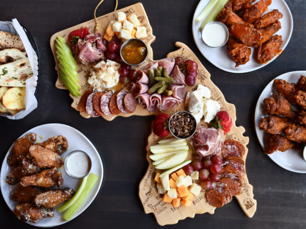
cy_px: 116
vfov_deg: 35.9
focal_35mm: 40
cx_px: 162
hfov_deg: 46.8
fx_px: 353
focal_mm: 24
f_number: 3.2
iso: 400
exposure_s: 1/250
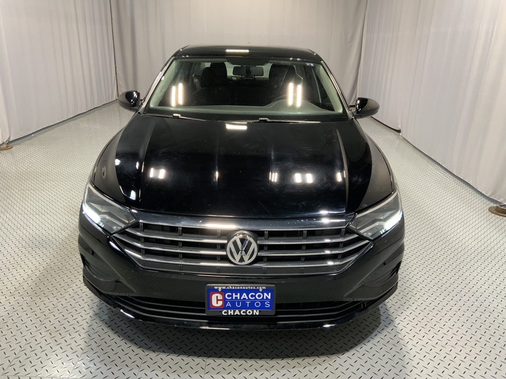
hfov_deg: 61.7
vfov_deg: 48.2
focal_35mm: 29
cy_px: 190
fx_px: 424
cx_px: 253
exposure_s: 1/60
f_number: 1.8
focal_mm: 3
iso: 80
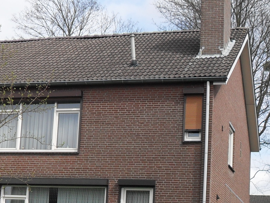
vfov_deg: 16.4
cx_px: 90
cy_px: 183
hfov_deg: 21.9
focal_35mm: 89
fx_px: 694
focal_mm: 6.2
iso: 100
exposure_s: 1/90
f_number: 8.9
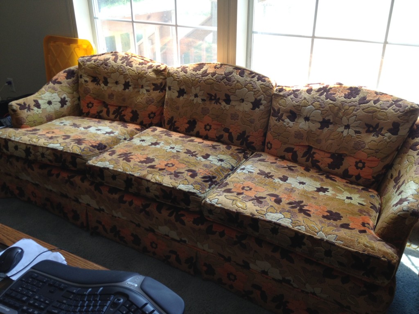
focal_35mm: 35
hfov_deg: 52.6
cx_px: 210
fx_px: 424
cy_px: 157
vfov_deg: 40.7
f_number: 2.4
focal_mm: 4.28
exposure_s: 1/120
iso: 50
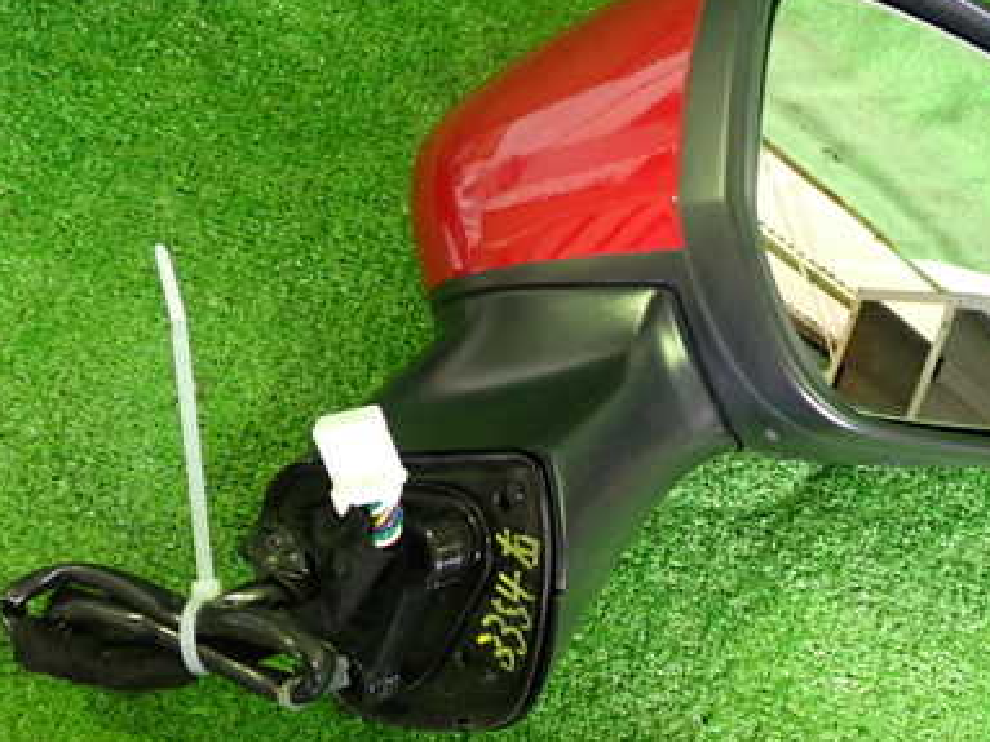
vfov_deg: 30.8
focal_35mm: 47
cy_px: 427
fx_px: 1344
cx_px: 600
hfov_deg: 40.2
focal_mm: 5.4
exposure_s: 1/30
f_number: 2.3
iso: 640
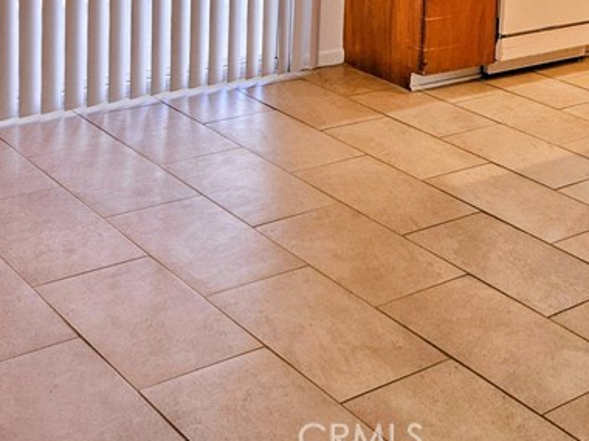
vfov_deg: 21.4
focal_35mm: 62
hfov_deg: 29.8
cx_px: 541
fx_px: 1055
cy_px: -135
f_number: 1.8
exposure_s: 1/120
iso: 125
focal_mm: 5.4
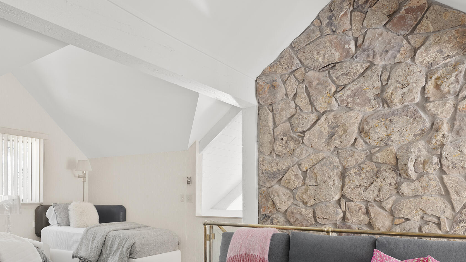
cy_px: 198
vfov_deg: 35.8
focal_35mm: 32
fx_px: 395
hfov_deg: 59.6
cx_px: 154
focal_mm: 17
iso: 400
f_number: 7.1
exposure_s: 1
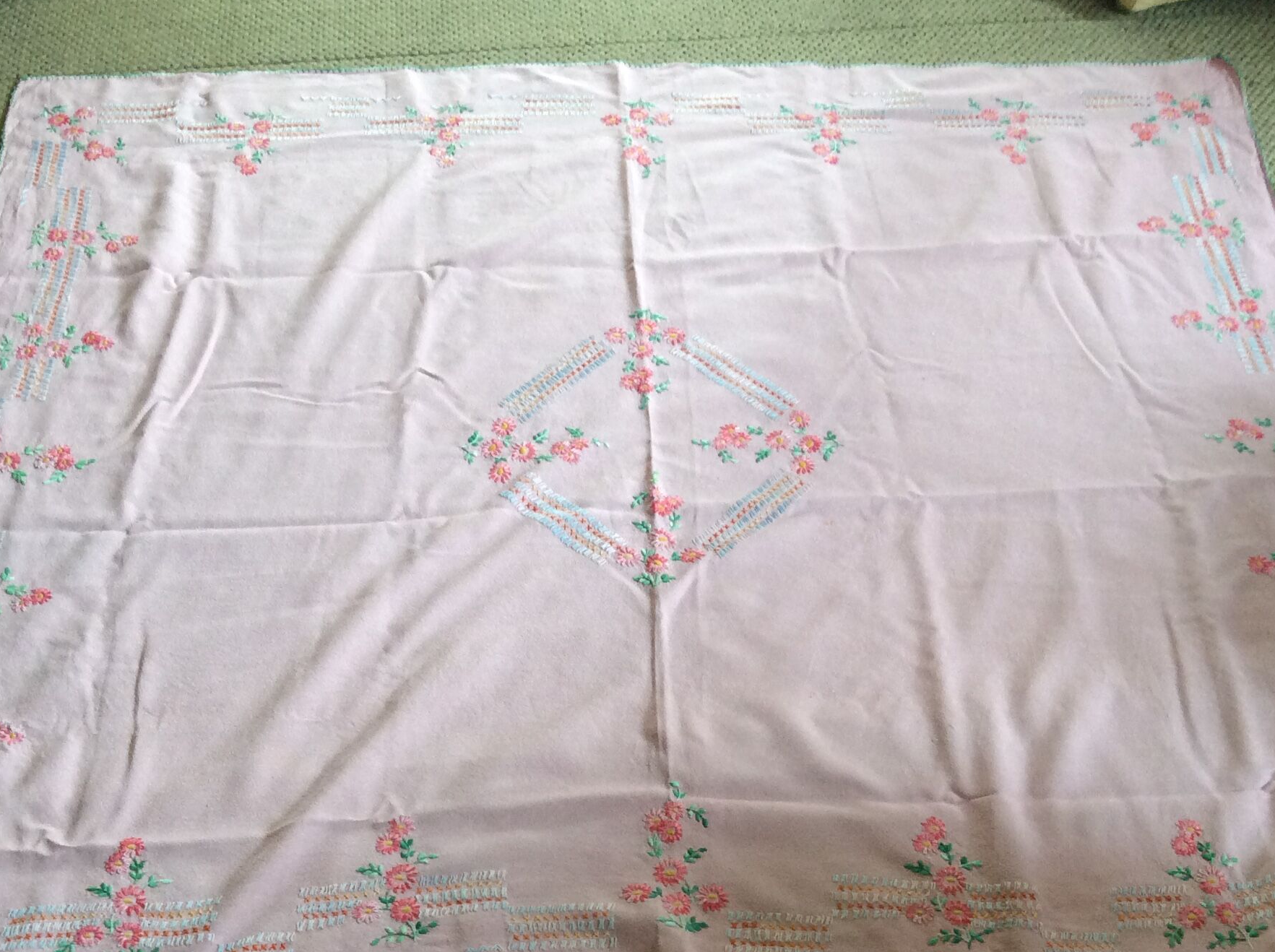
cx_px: 633
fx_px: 1728
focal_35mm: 47
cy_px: 670
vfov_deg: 30.5
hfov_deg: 40.5
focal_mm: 3.3
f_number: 2.4
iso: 100
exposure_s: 1/25
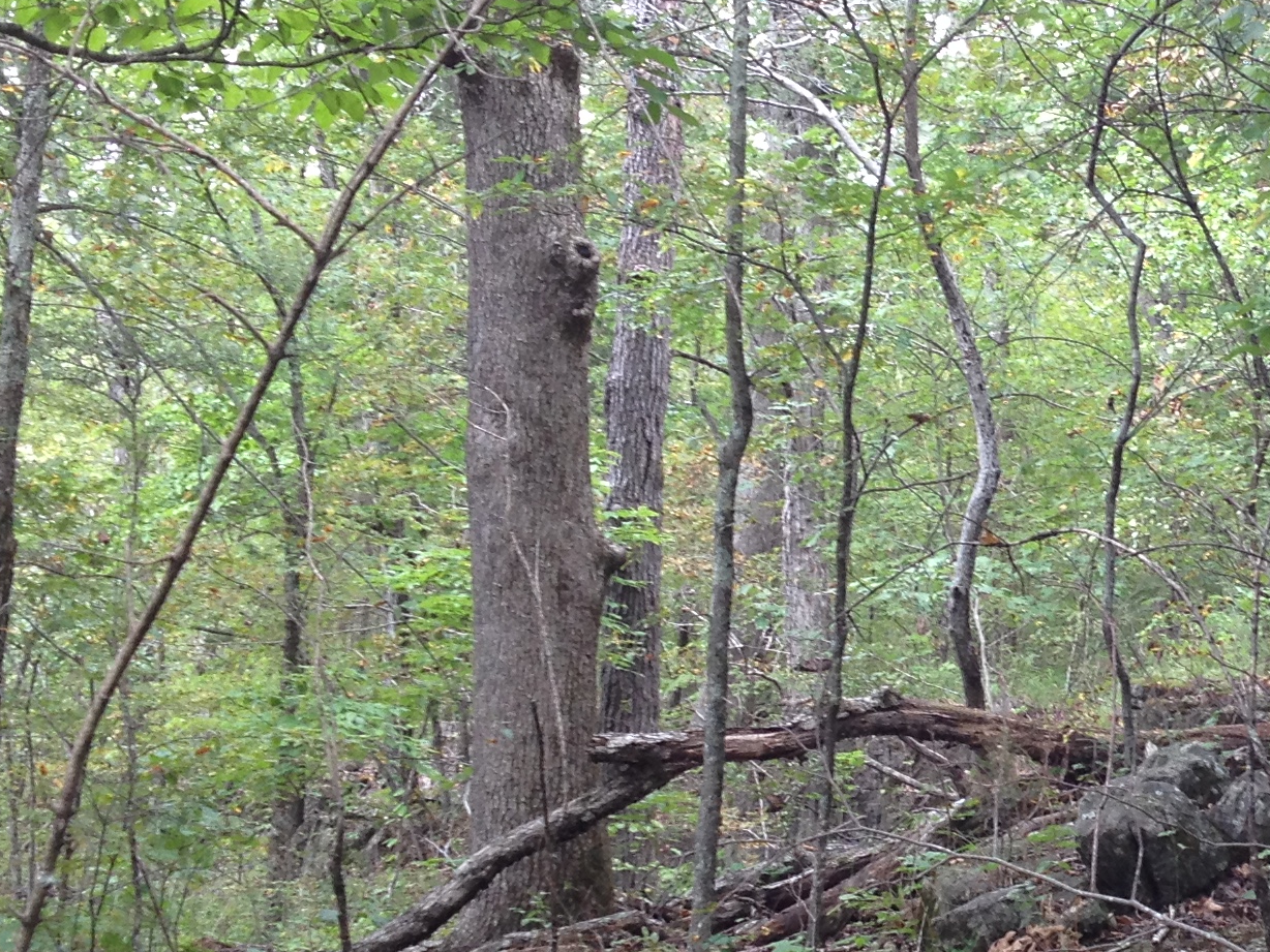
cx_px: 1339
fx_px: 3412
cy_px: 679
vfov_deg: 15.8
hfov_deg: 20.3
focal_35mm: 93
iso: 50
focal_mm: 4.28
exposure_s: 1/40
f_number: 2.4
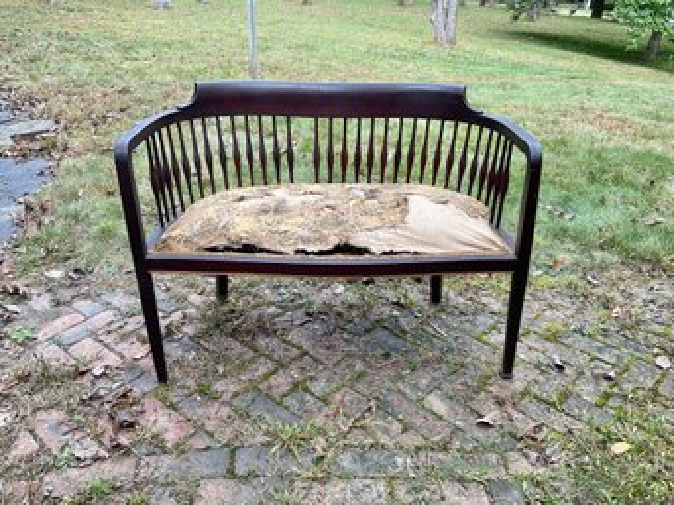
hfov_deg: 61.7
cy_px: 252
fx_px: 564
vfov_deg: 48.2
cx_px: 337
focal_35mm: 29
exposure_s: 1/145
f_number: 1.8
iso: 16
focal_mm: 3
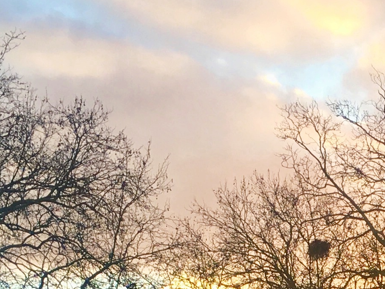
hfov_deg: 14.6
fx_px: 1435
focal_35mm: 129
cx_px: 518
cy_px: 471
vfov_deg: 10.9
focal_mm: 4.15
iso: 25
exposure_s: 1/166
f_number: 2.2
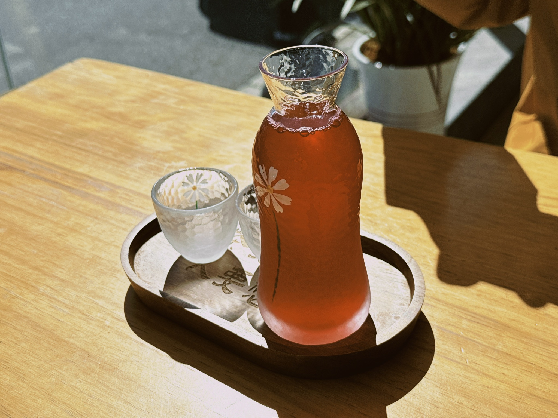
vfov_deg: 30.3
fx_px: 774
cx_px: 279
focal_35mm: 48
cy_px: 209
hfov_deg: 39.7
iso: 50
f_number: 1.78
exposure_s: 1/13333
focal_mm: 6.76
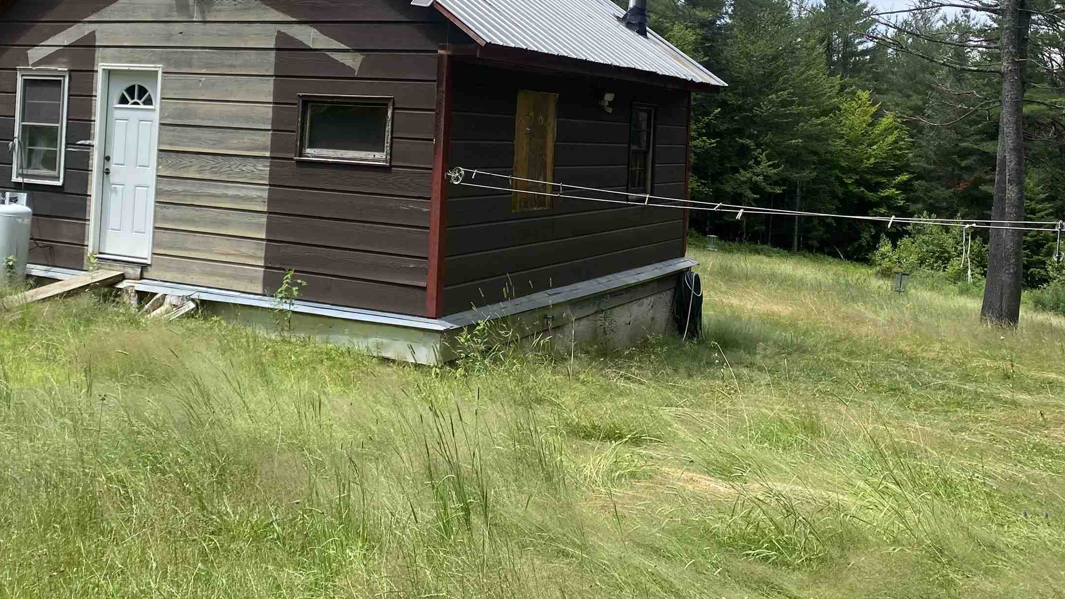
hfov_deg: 50.4
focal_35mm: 40
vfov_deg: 28.8
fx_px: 1130
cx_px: 480
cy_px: 92
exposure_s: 1/1961
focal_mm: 4.25
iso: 32
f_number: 1.8
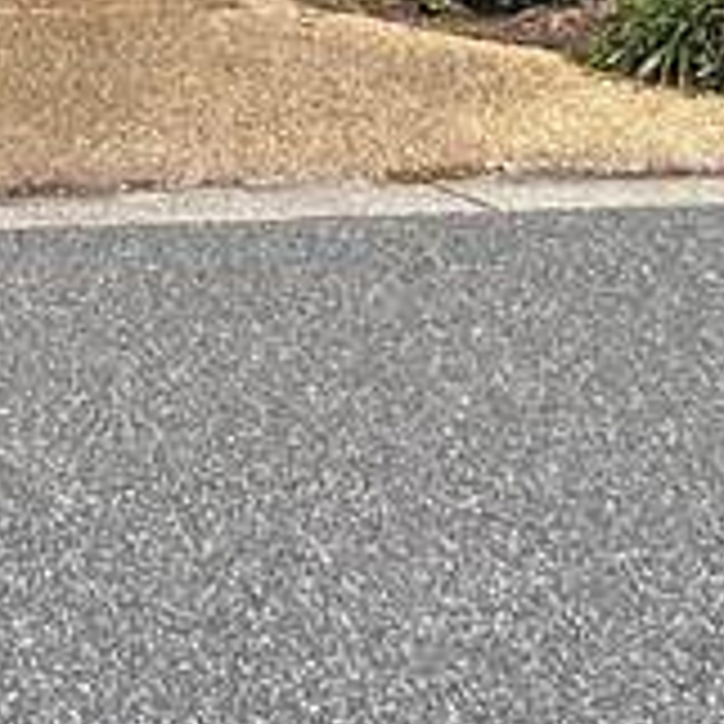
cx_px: -130
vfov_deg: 11.1
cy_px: -580
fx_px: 3455
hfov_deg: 11.7
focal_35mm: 146
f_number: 1.5
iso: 50
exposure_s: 1/3968
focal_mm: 5.7
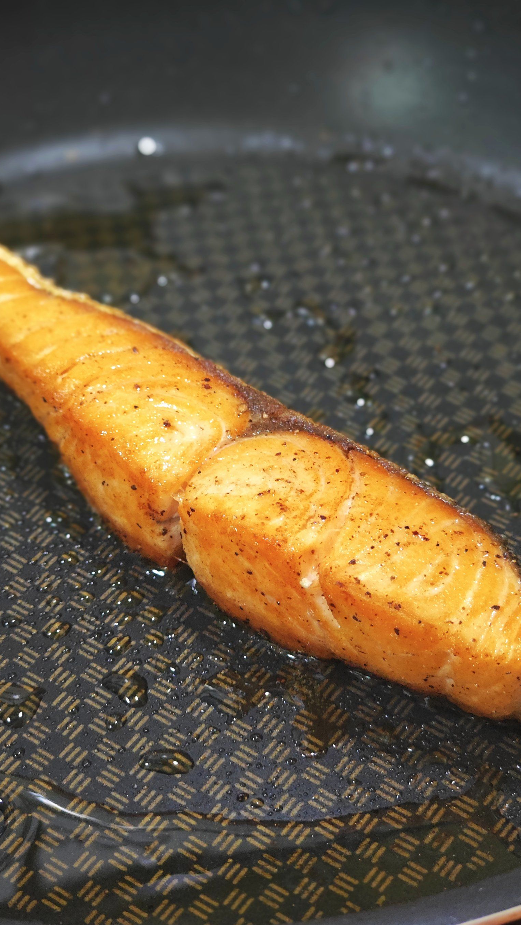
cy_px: 464
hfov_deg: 14.7
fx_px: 2013
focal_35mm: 82
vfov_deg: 25.9
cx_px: 257
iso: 1250
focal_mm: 9.87
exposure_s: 1/33.3
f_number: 1.8
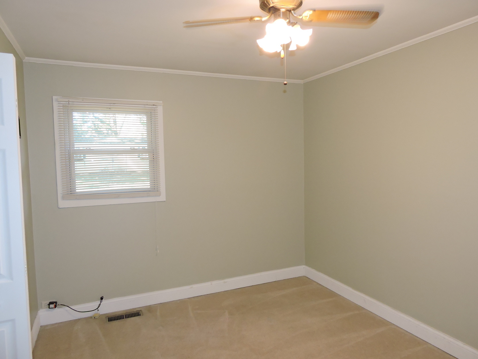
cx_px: 239
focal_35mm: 24
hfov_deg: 71.6
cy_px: 180
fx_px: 331
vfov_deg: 56.8
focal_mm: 4.3
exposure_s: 1/40
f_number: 3.3
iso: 400
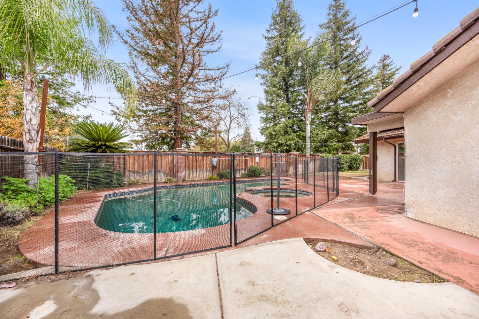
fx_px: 186
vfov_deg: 81.1
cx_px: 240
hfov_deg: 104.3
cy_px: 160
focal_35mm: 14
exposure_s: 1/160
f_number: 6.3
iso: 400
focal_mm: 14
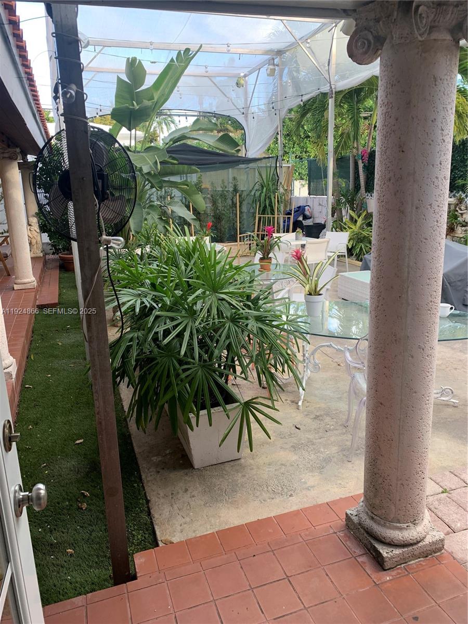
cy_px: 312
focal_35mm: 26
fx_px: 469
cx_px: 234
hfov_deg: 53.1
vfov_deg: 67.3
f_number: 1.8
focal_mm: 4.25
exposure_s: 1/121
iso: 40
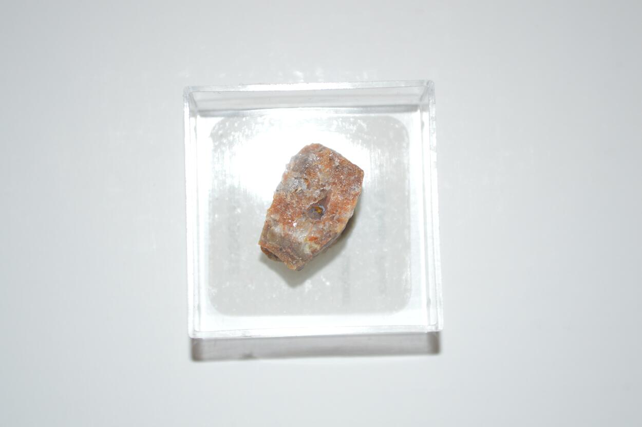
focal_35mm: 82
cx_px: 321
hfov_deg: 24.6
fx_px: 1470
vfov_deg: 16.5
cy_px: 214
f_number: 5.6
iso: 640
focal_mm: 55
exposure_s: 1/60
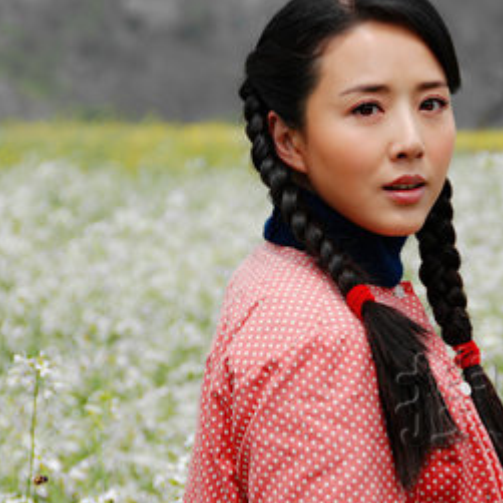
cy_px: 220
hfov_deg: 7.6
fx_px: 3765
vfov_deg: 7.6
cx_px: 365
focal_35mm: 229
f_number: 5.6
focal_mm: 90
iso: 125
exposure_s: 1/500
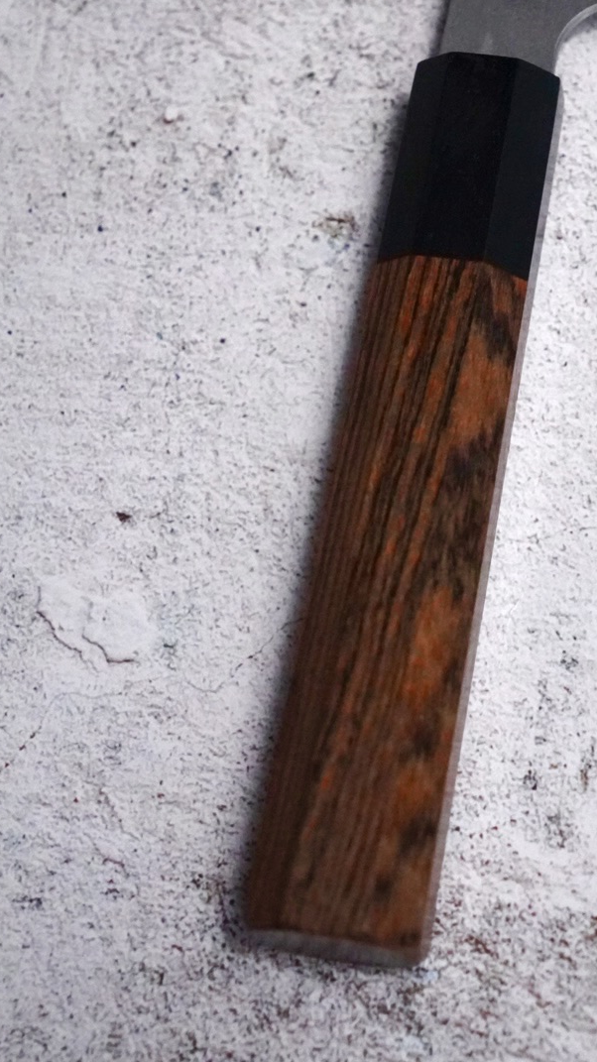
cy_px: 534
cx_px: 423
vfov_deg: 20.0
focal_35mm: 107
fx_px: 3007
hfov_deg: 11.3
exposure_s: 1/160
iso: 6400
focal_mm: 45
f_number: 3.2
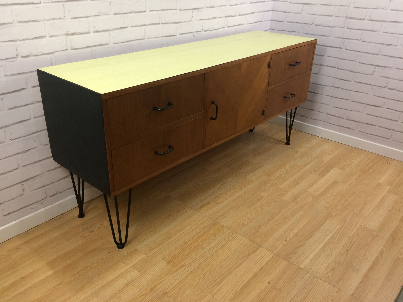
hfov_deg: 60.0
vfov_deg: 46.8
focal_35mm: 30
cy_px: 149
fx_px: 349
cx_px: 195
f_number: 2.2
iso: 64
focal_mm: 4.15
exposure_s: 1/33
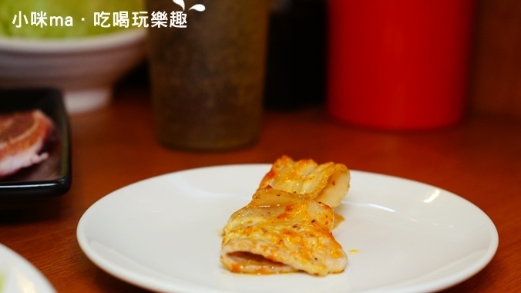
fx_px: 856
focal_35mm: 62
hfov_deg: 33.8
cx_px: 297
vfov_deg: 19.3
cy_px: 195
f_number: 4.5
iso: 1250
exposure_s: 1/60
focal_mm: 50
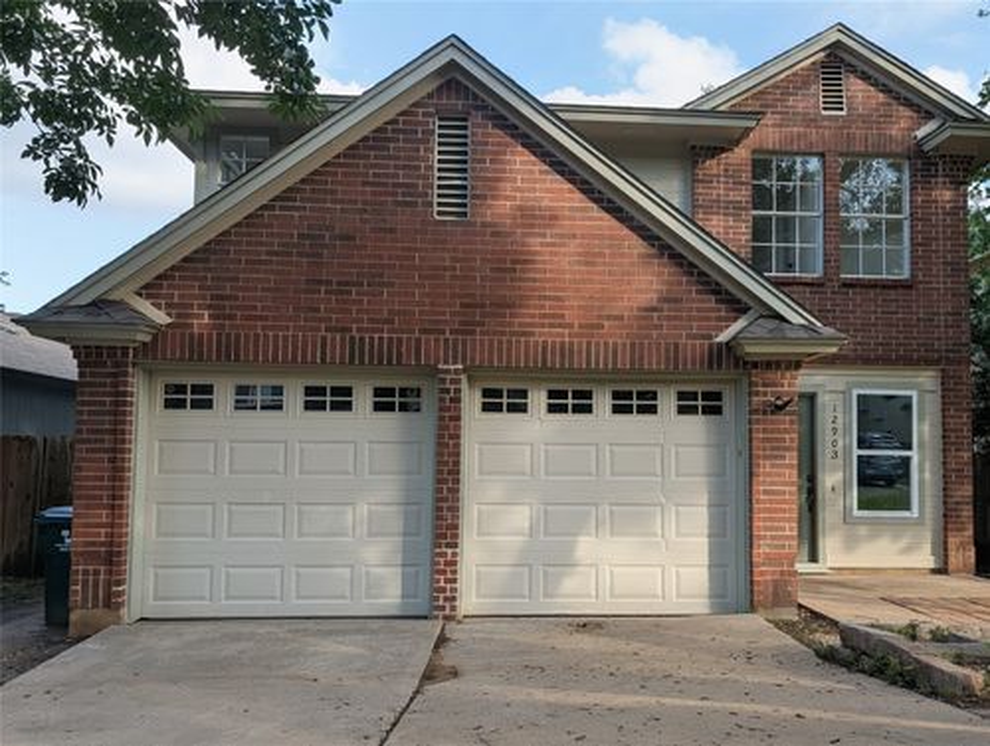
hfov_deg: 71.5
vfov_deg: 57.0
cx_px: 495
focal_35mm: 24
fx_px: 688
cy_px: 373
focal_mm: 6.9
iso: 13
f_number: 1.68
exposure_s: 1/129
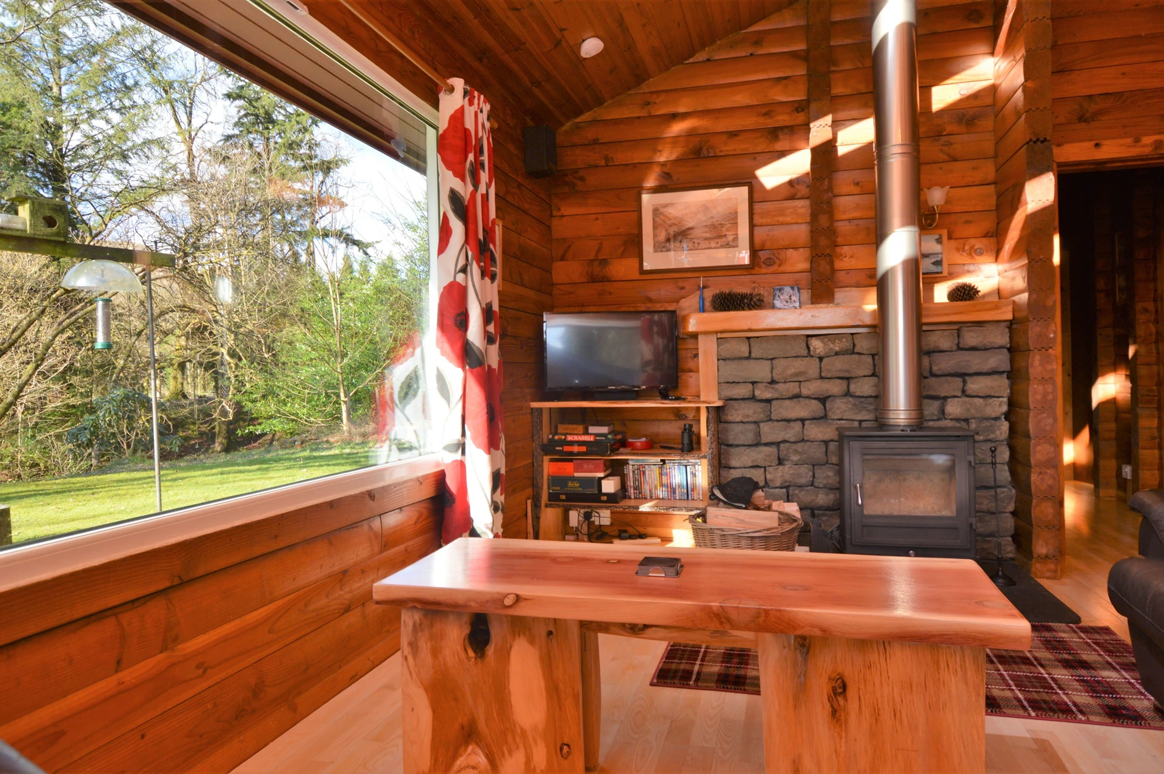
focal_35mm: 21
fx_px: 678
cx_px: 582
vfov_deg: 59.4
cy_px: 387
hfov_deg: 81.3
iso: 250
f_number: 5.6
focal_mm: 14
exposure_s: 1/125
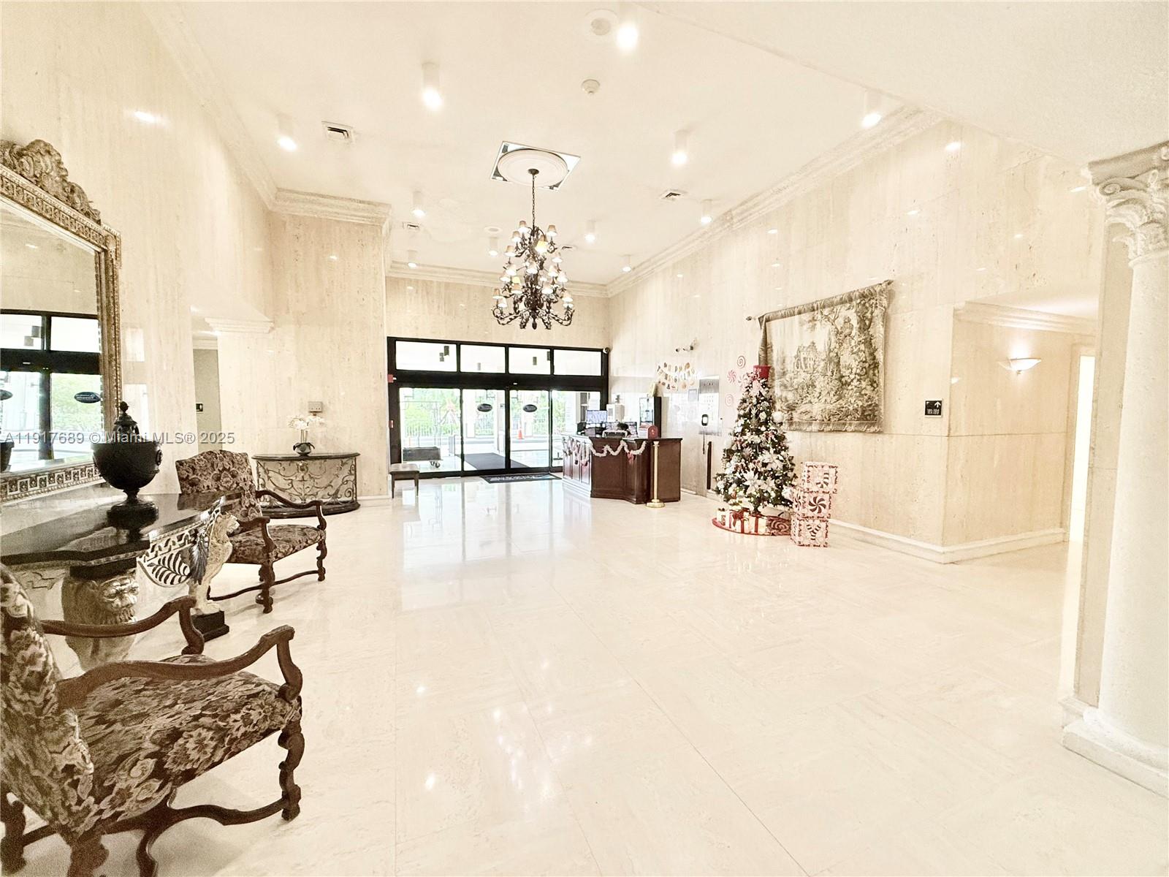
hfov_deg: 102.1
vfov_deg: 85.7
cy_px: 438
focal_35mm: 14
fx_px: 473
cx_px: 584
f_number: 2.2
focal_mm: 2.22
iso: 250
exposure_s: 1/120
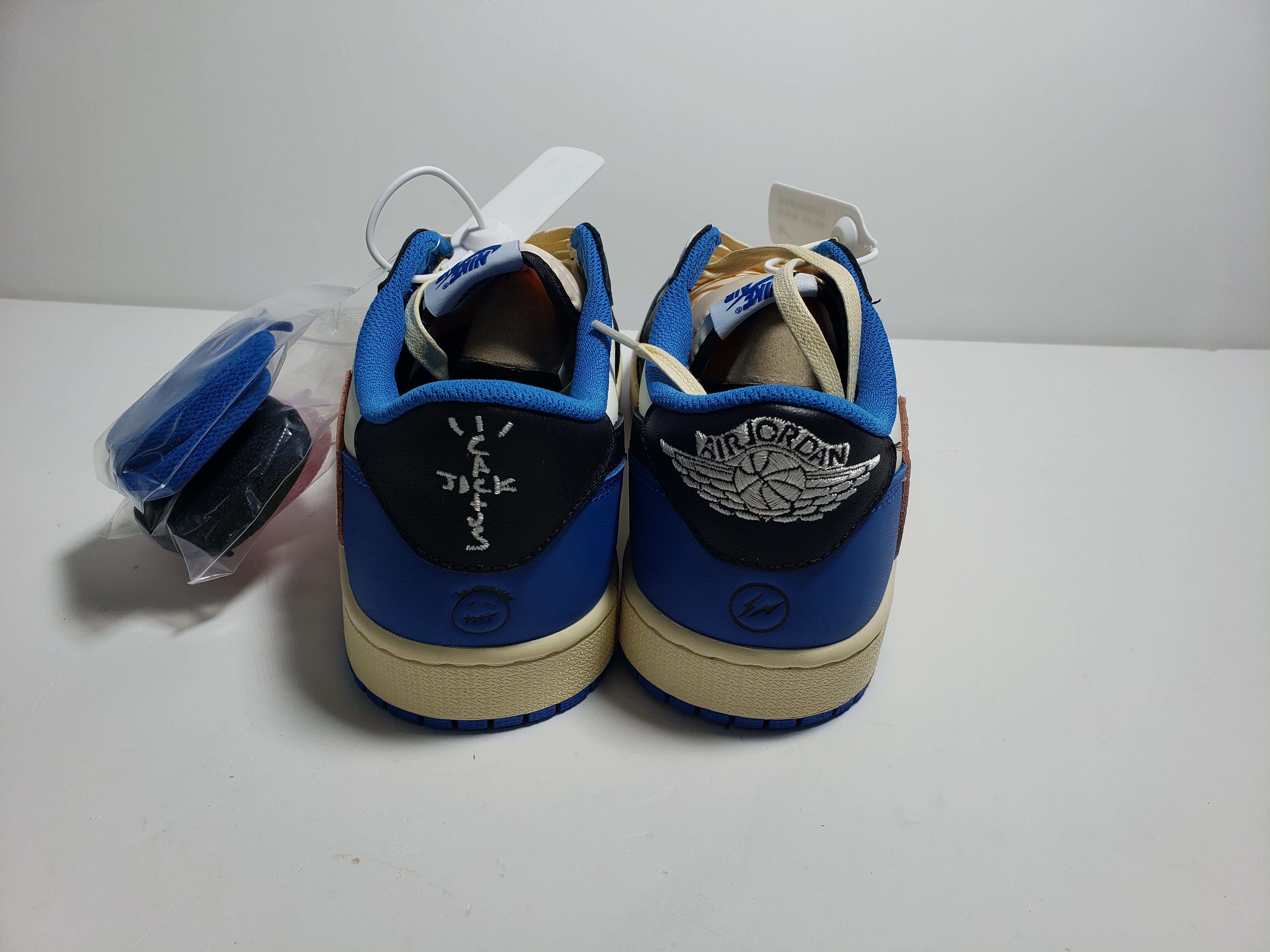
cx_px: 635
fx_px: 954
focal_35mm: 26
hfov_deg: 67.3
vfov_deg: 53.1
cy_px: 476
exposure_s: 1/271
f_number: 2.4
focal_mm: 4.3
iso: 50
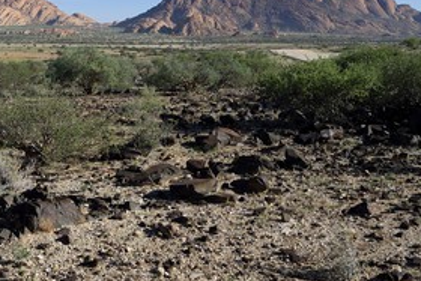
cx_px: 113
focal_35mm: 42
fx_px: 491
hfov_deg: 45.0
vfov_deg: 31.7
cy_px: 92
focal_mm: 28
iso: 200
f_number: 9
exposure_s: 1/640
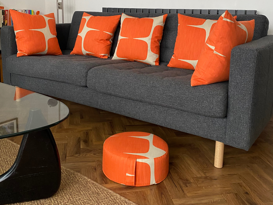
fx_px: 205
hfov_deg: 67.3
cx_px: 136
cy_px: 102
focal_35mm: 26
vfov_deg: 53.1
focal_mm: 4.25
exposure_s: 1/60
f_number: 1.8
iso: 400
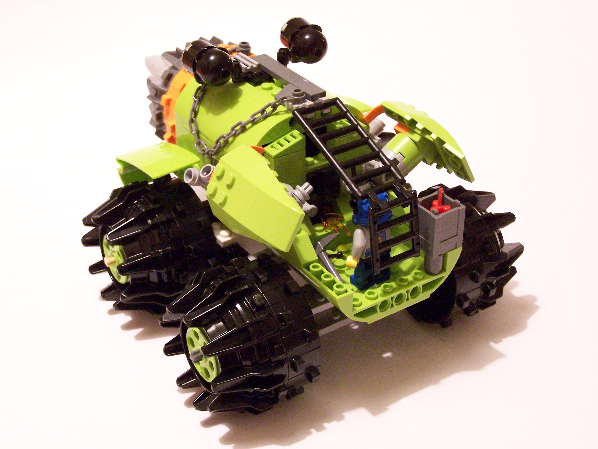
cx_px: 299
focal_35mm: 59
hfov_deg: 32.7
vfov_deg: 24.8
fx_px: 1019
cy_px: 224
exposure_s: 1/8
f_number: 3.1
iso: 400
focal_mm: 9.8
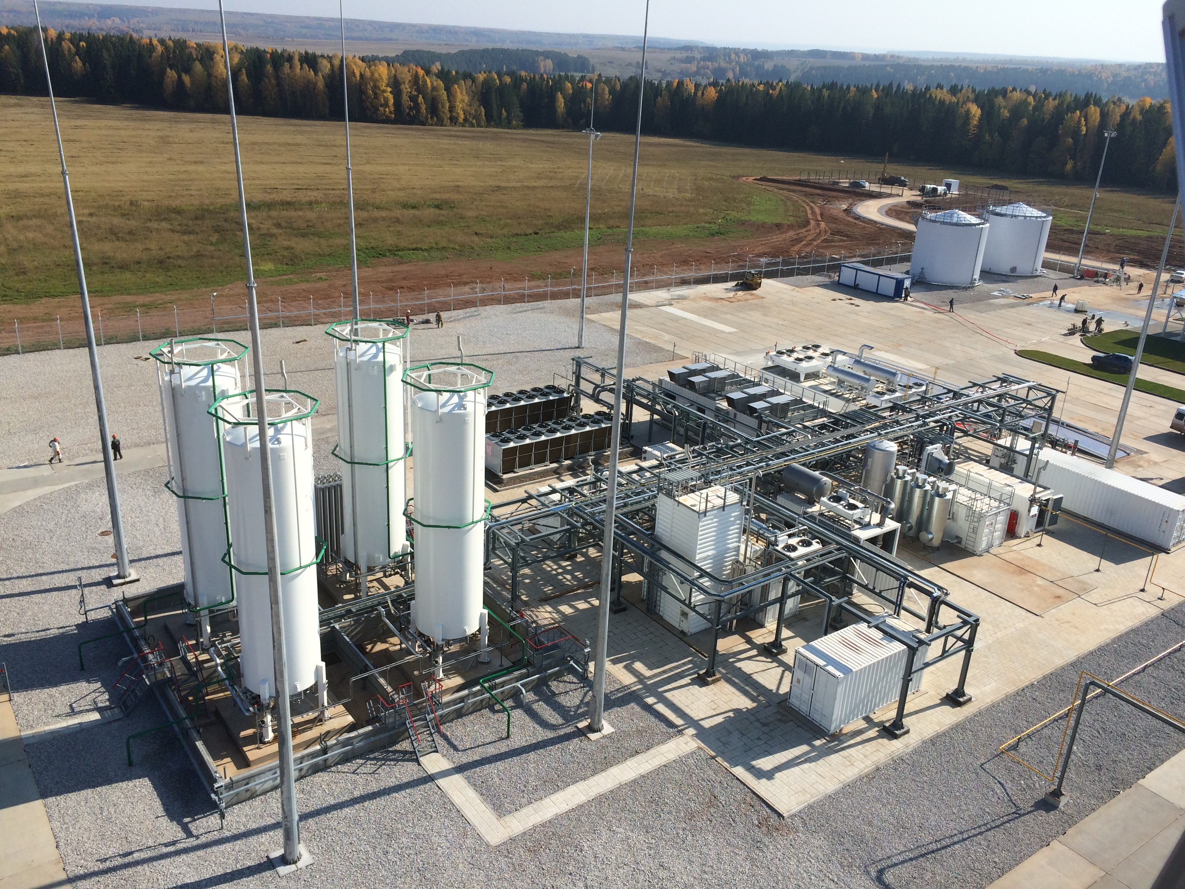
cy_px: 444
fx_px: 993
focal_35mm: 29
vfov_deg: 48.2
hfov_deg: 61.7
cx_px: 592
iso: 32
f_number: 2.2
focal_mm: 4.15
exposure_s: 1/2283
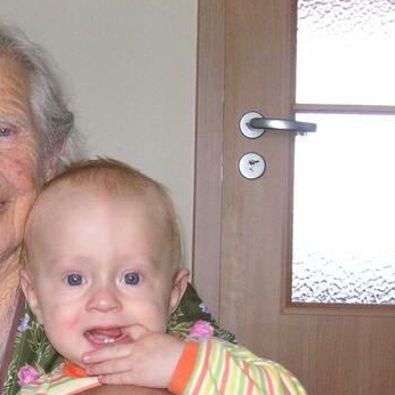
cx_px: 34
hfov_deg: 17.8
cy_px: 274
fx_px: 1239
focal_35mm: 96
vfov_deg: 18.0
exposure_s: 1/45
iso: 160
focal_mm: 7.8
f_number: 3.3
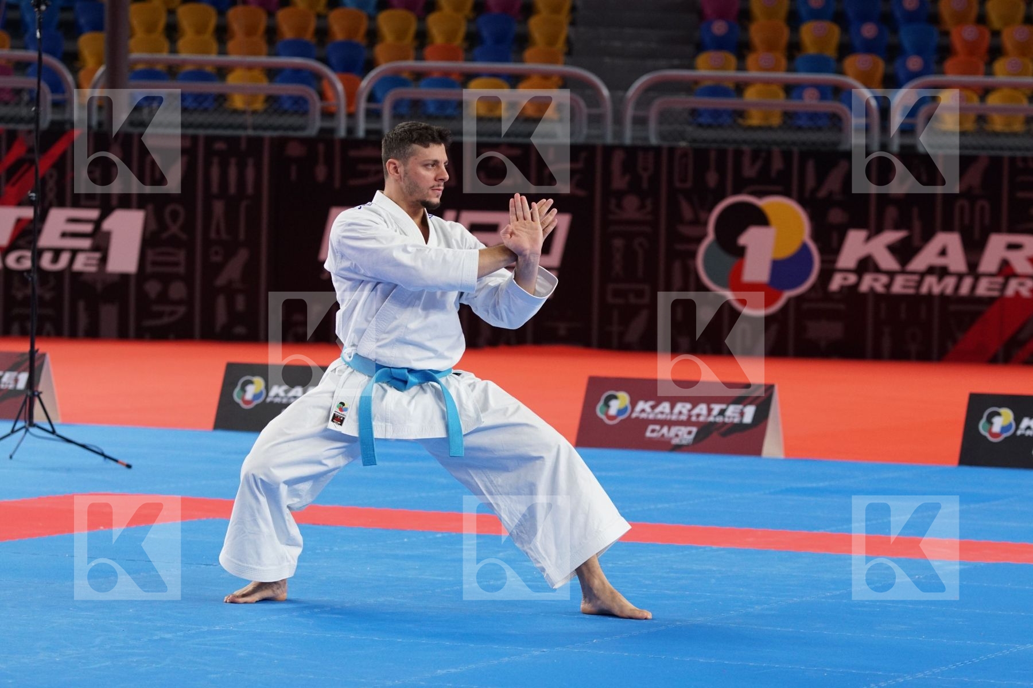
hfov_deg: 13.0
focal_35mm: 158
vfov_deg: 8.7
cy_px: 344
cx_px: 516
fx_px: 4519
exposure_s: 1/400
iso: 800
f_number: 3.2
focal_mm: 105
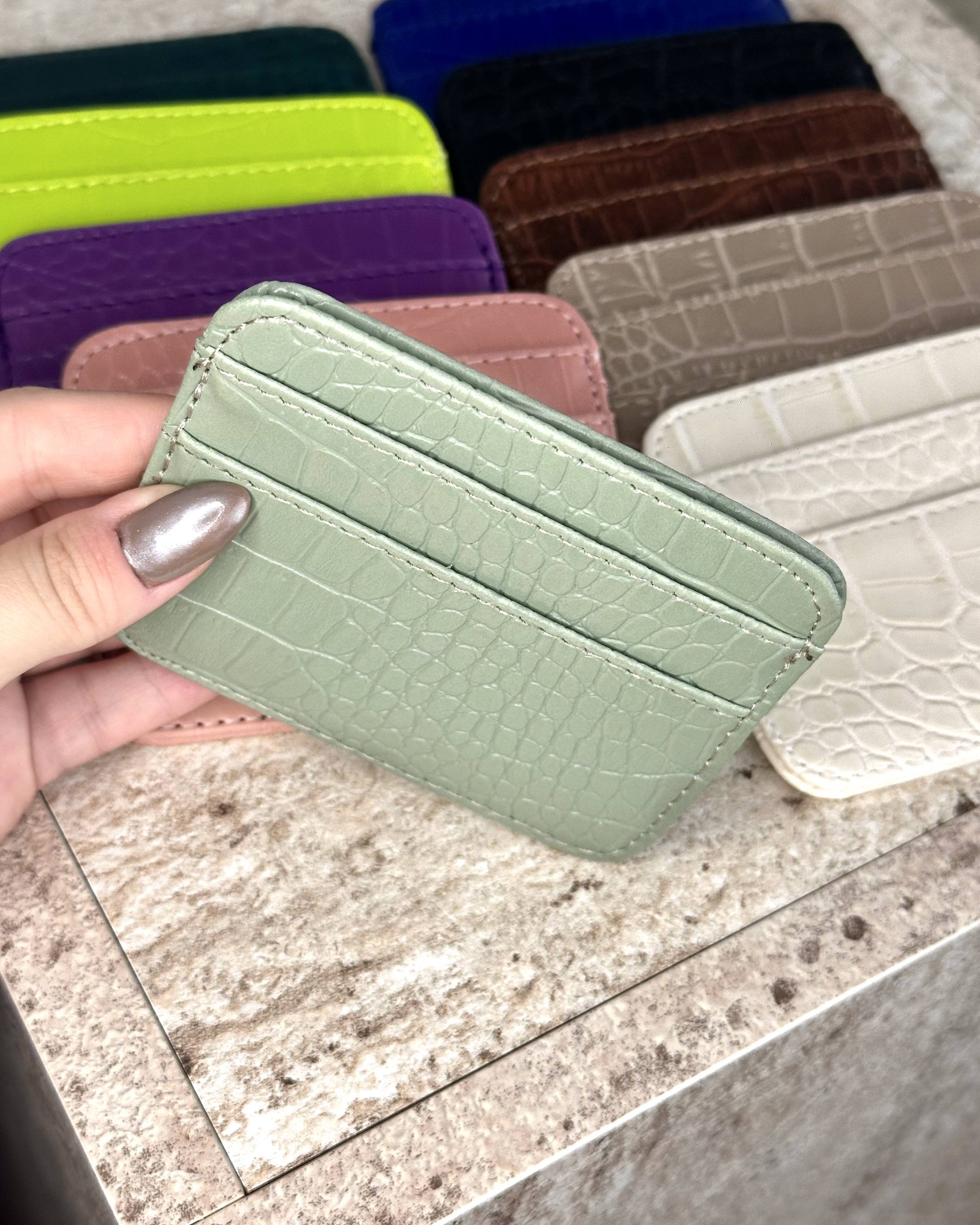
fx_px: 1849
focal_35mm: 51
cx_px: 491
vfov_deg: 36.7
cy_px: 600
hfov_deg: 29.7
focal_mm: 6.86
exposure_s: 1/100
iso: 100
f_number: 1.78
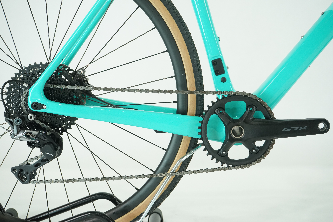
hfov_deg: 38.2
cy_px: 111
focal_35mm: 52
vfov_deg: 26.0
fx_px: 481
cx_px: 166
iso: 2500
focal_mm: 52
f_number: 7.1
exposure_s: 1/200
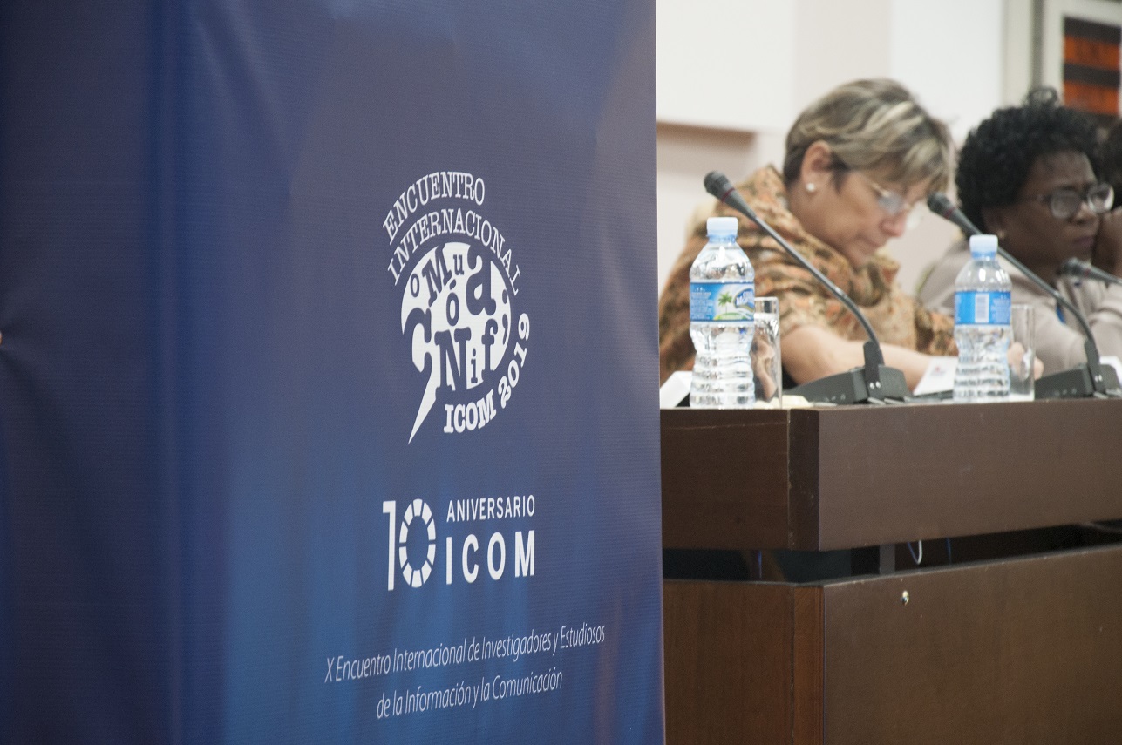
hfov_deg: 13.1
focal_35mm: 158
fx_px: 4903
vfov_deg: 8.7
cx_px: 561
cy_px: 372
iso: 1600
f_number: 5.6
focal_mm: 105
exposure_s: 1/30
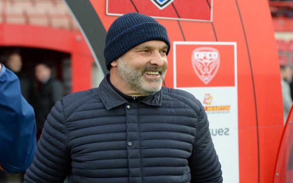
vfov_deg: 10.9
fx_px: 958
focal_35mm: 120
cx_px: 146
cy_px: 66
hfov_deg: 17.4
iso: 1000
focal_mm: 82
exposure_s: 1/500
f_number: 3.5
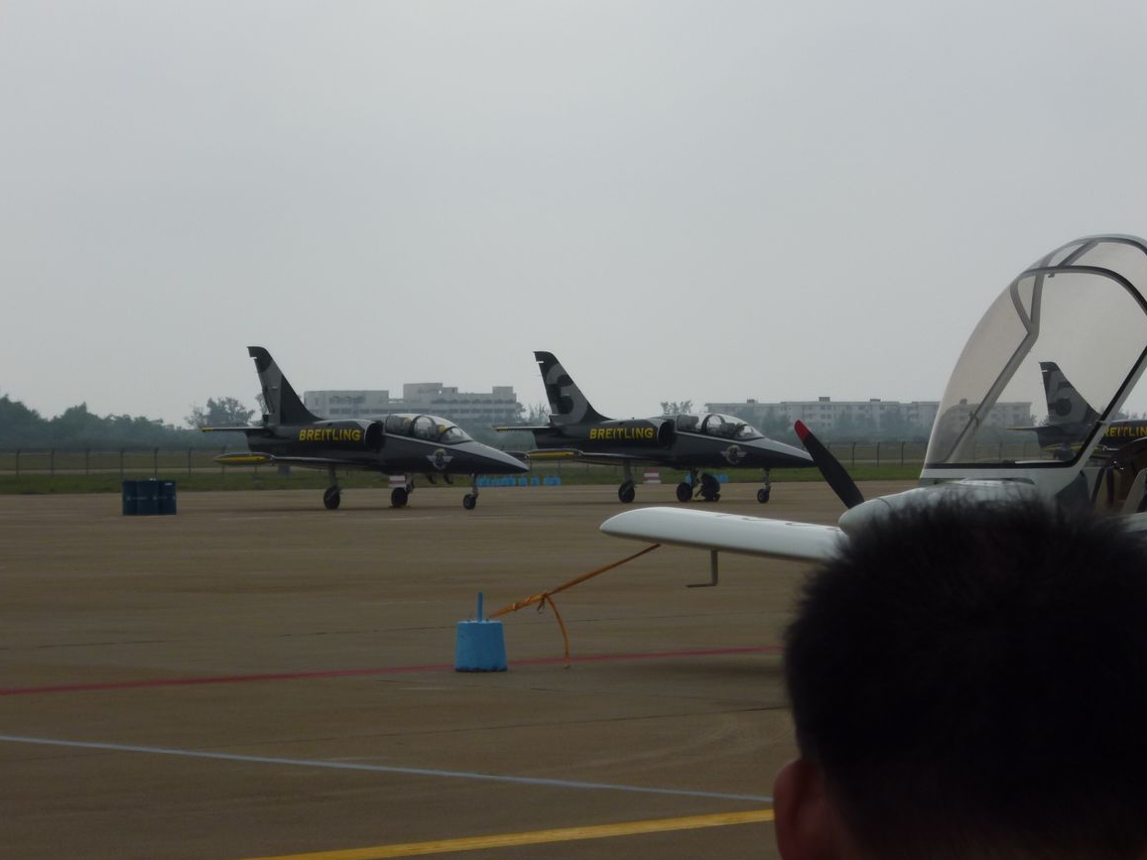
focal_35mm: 124
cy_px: 428
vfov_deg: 12.0
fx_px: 4109
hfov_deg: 15.9
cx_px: 531
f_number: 6.5
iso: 100
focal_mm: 20
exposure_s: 1/640
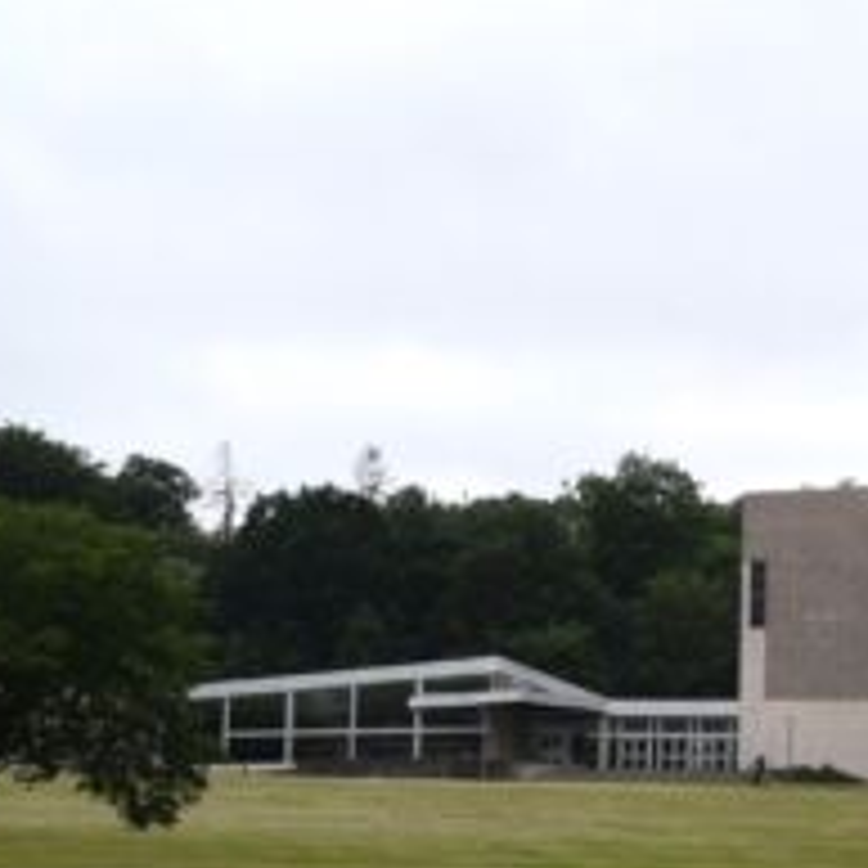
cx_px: 949
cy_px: 648
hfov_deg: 18.2
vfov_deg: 18.8
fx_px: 2610
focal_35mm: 92
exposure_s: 1/200
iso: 400
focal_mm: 31
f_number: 7.1
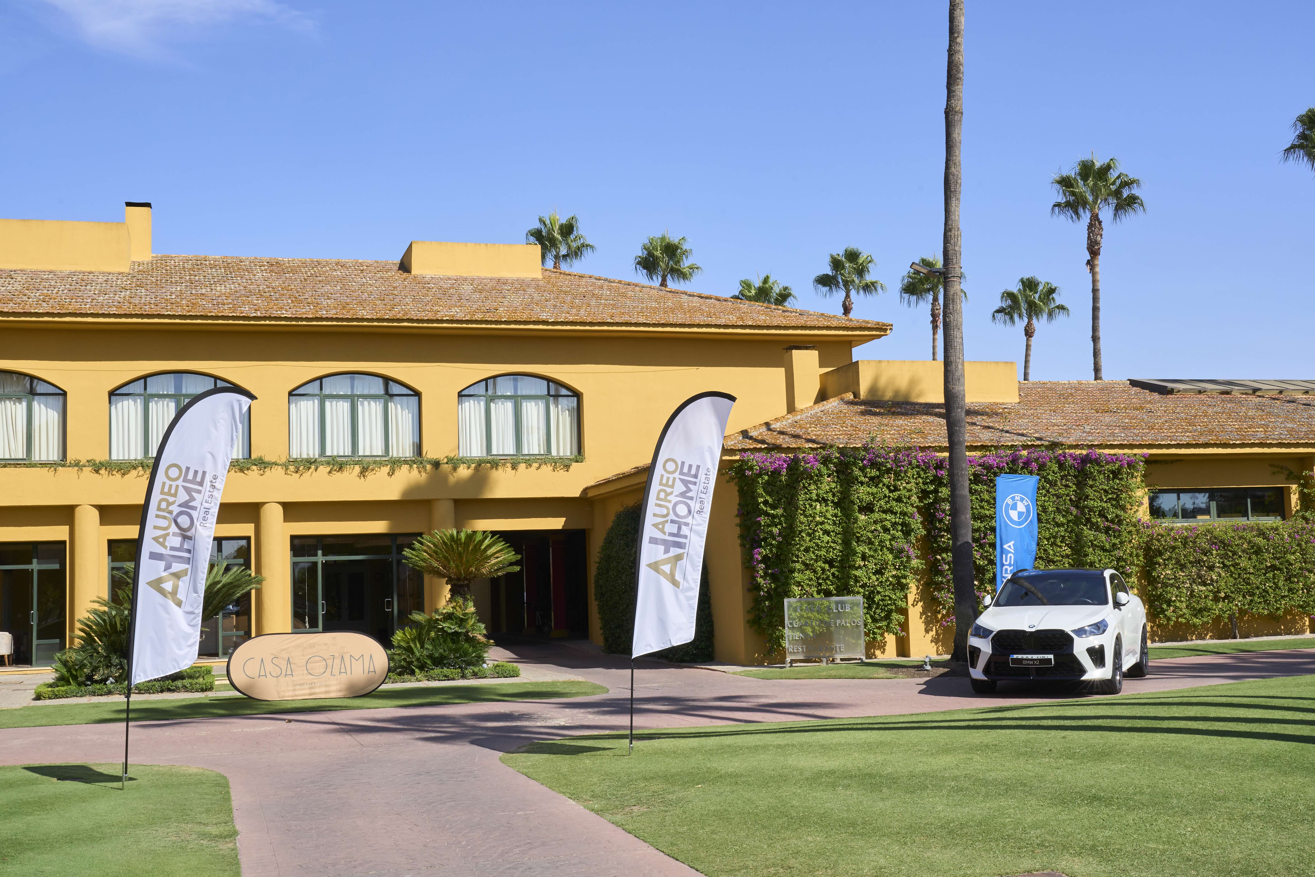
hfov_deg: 49.6
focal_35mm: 39
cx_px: 658
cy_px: 438
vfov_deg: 34.2
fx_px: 1425
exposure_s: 1/320
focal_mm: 39
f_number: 18
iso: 500
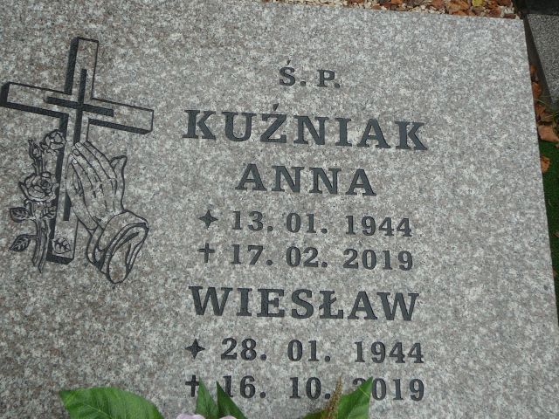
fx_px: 694
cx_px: 280
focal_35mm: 43
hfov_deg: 43.9
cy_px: 210
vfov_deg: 33.6
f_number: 3.2
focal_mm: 6.4
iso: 80
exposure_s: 1/200
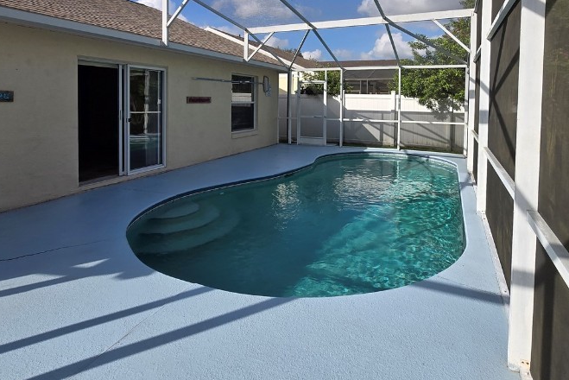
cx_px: 306
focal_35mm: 21
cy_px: 111
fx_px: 332
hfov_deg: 81.0
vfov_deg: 57.5
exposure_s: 1/866
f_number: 2.2
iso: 25
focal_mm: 1.7
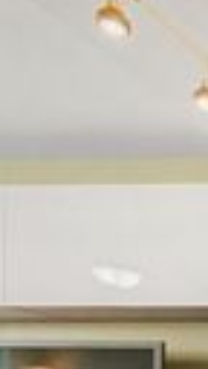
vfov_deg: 33.1
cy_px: 460
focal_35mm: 49
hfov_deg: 12.5
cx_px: 584
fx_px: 480
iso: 32000
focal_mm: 12
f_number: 11
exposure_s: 1/6400
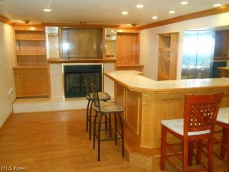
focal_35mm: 31
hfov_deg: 58.4
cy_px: 86
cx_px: 114
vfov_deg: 45.4
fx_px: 205
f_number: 3.6
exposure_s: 1/25
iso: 720
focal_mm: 5.5
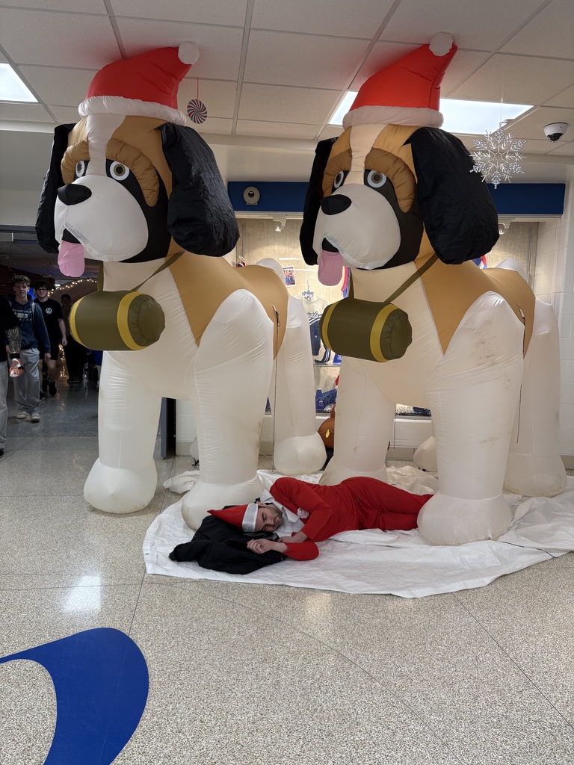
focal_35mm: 26
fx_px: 575
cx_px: 287
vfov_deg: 67.3
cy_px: 382
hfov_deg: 53.1
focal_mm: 5.96
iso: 80
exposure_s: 1/60
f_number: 1.6
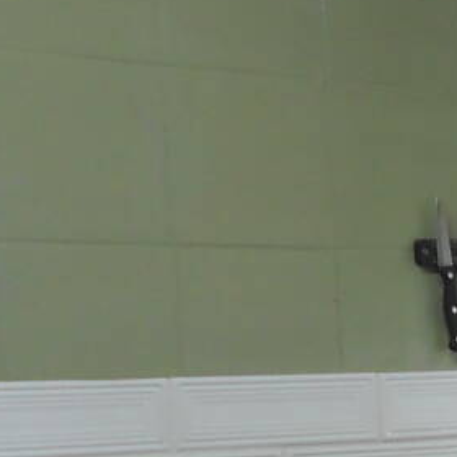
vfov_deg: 14.5
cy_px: 452
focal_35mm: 118
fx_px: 1762
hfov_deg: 13.4
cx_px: 790
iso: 160
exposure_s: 1/30
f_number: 3.2
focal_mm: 4.6
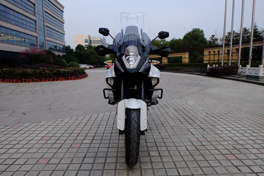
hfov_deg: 73.7
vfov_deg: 53.1
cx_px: 132
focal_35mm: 24
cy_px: 88
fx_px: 176
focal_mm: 16
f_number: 6.4
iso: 400
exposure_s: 1/420
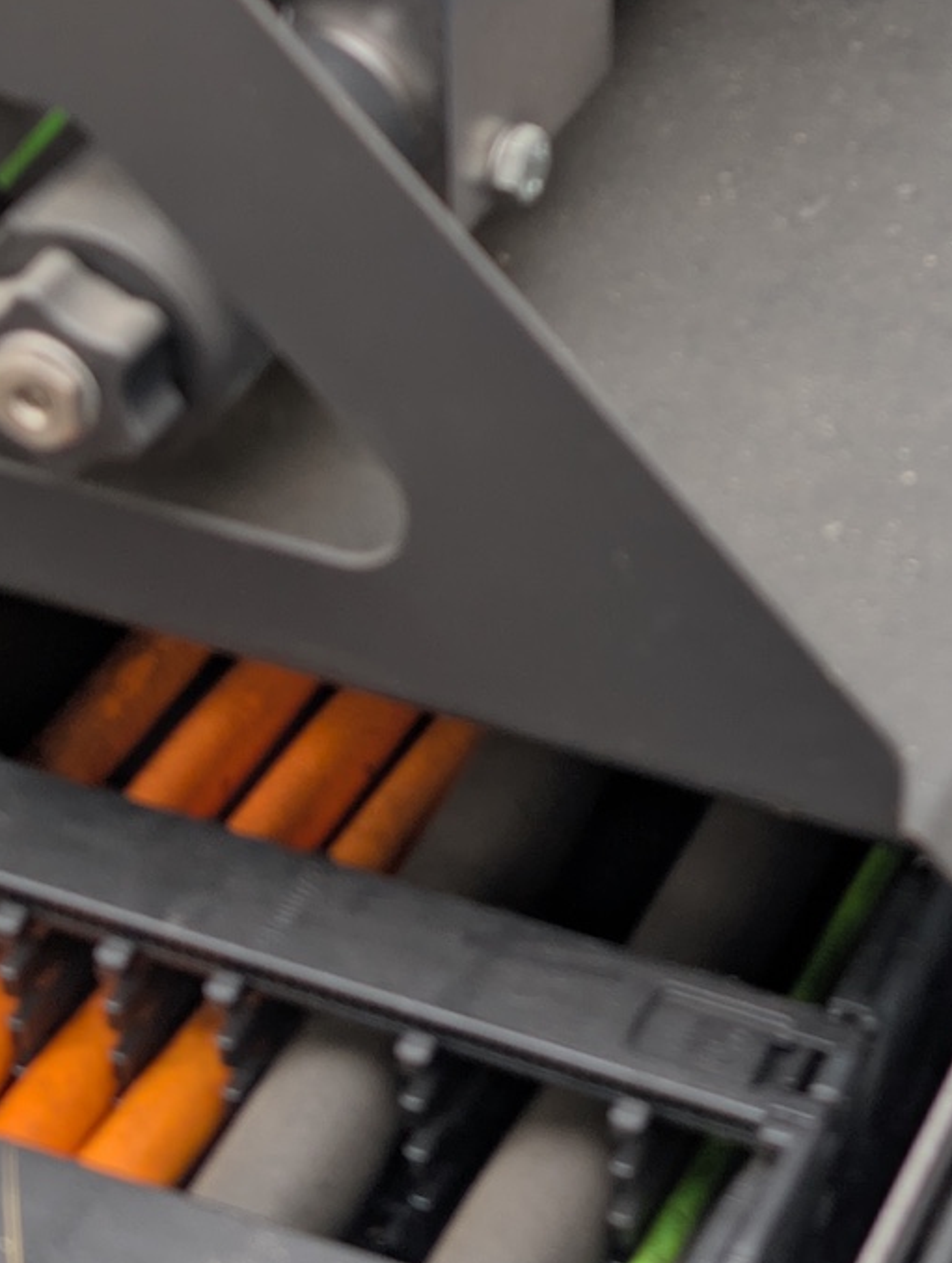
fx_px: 3436
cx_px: 1336
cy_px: -333
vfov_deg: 19.4
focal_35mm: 94
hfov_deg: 14.9
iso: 19
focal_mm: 6.9
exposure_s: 1/207
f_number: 1.68
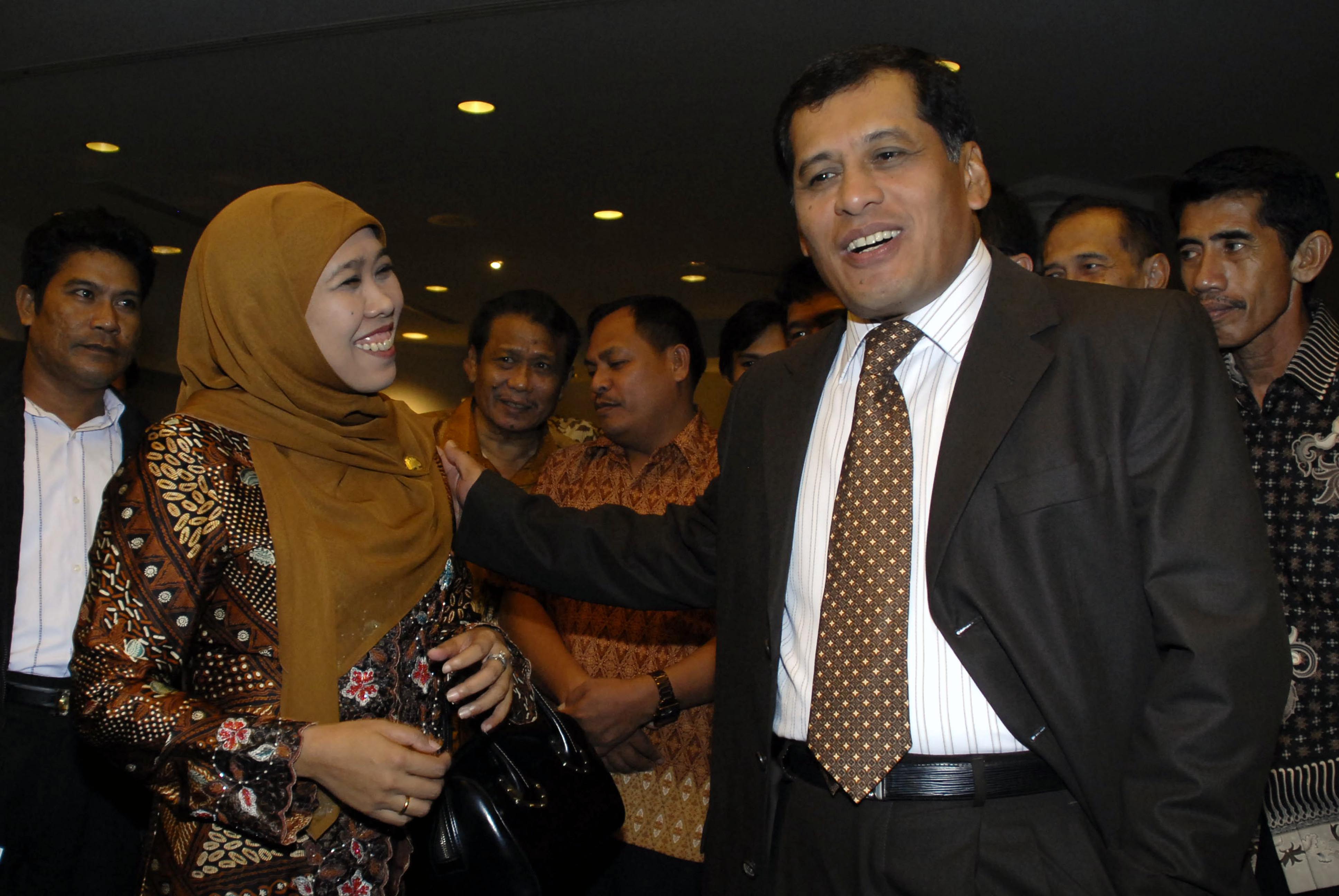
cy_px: 448
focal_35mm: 27
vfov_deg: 48.0
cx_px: 670
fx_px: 1005
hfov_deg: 67.3
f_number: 3.5
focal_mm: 18
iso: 400
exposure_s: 1/80
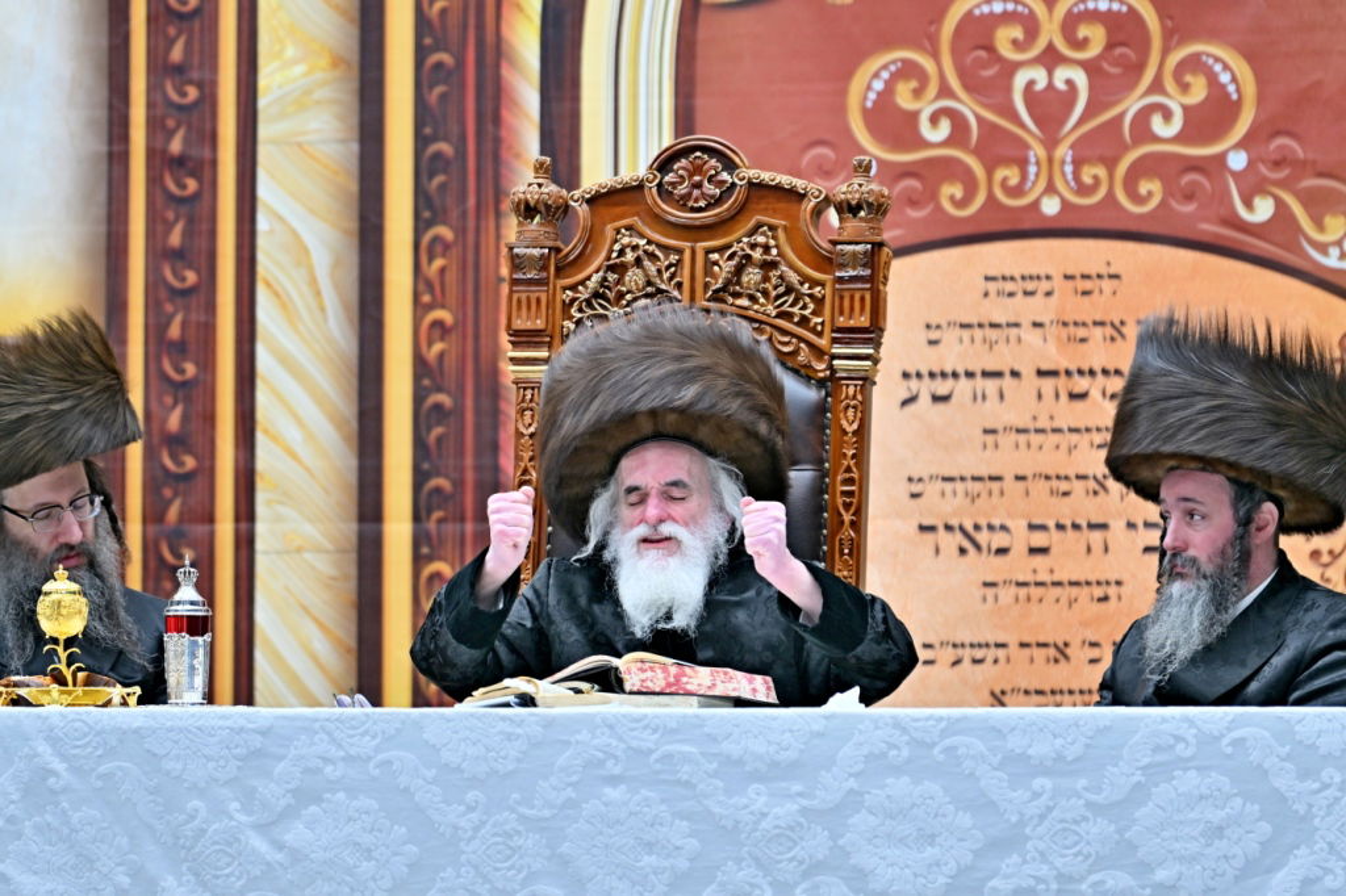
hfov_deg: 6.9
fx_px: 11212
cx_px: 673
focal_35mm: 300
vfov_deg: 4.6
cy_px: 448
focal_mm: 200
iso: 200
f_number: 2.8
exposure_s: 1/320
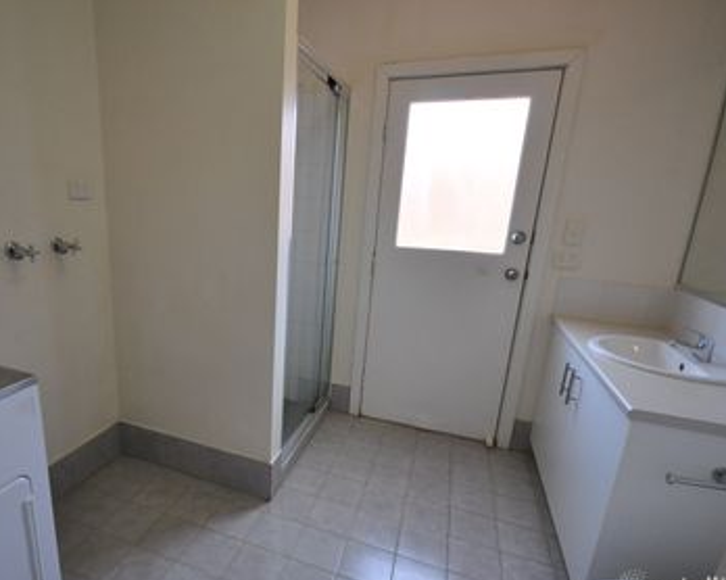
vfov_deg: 70.8
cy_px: 306
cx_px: 288
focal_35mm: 19
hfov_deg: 82.2
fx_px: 408
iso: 1250
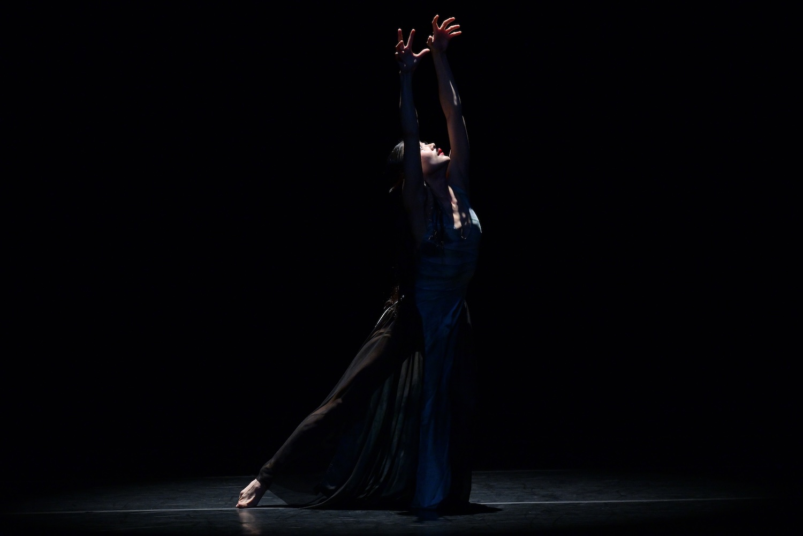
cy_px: 268
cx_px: 402
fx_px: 8698
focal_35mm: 390
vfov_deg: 3.5
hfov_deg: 5.3
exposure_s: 1/400
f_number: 4
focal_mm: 390
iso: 2500
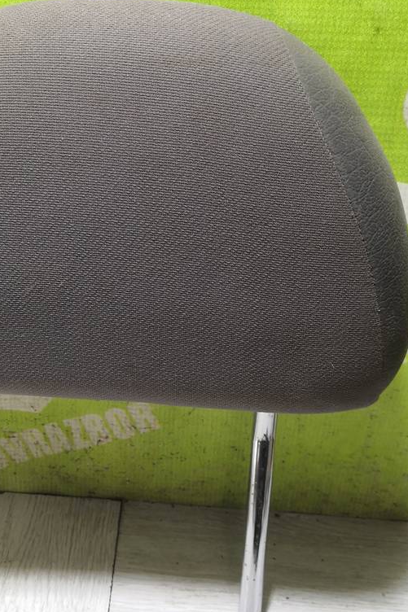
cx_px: 126
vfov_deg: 38.9
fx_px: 867
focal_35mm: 51
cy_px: 284
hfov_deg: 26.3
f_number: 1.8
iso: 100
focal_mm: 3.95
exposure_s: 1/50
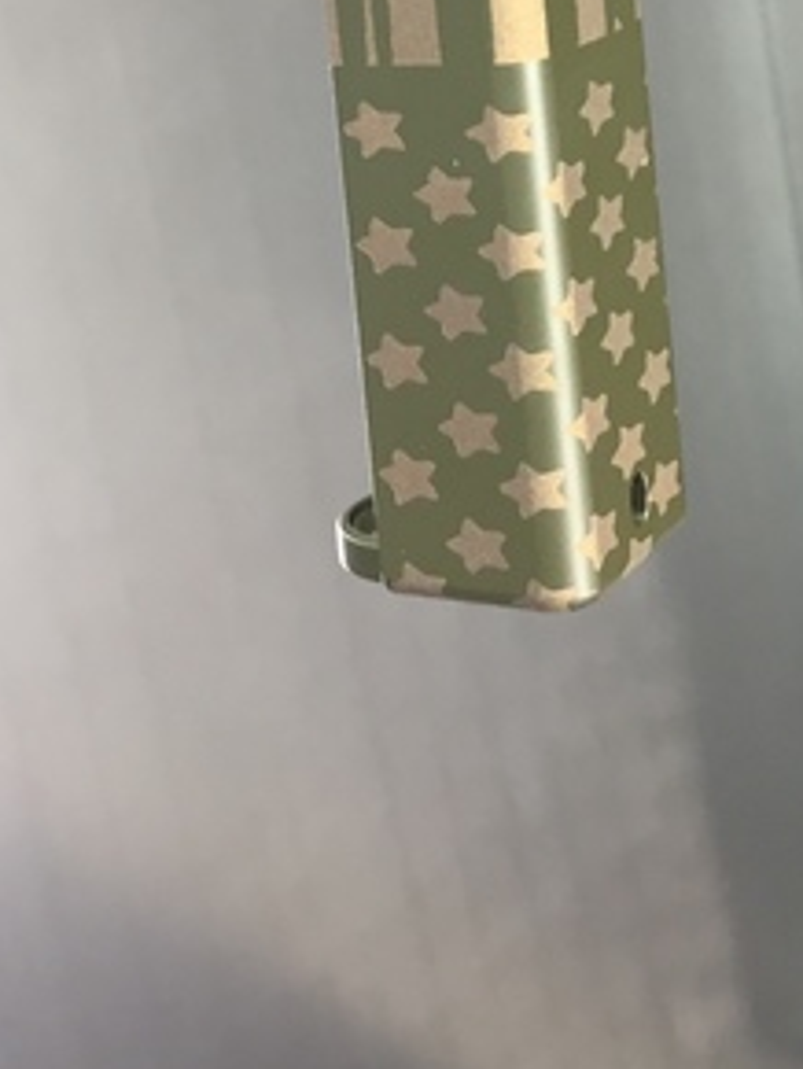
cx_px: 597
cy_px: -273
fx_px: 2471
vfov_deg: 22.2
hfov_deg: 18.4
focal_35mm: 80
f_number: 2.2
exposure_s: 1/30
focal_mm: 4.15
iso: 64
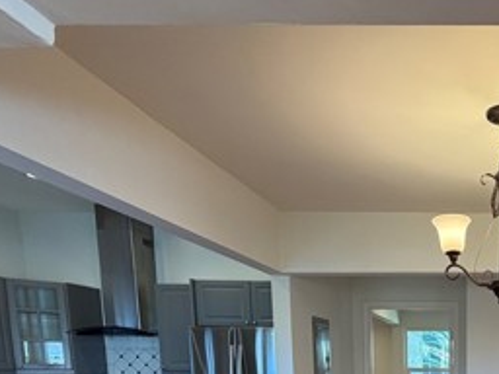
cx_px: 489
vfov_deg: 34.0
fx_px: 505
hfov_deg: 45.2
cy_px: 432
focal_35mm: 35
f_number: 2.2
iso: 200
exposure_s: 1/120
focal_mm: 2.22
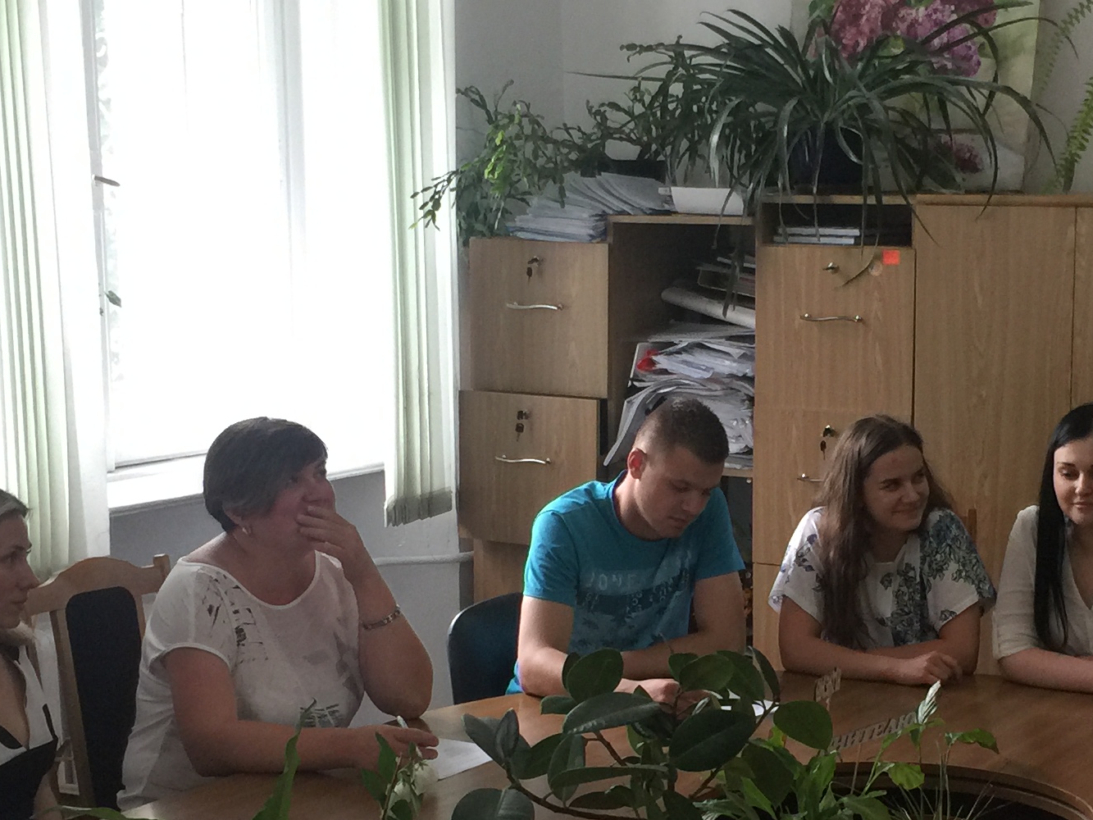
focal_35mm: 71
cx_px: 723
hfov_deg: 27.2
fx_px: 2242
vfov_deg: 20.6
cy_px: 610
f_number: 2.2
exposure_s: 1/33
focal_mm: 4.15
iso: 64
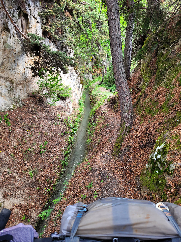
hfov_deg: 53.1
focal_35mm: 26
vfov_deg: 67.3
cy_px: 121
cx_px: 90
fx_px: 181
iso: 100
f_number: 1.8
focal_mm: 5.4
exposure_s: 1/100
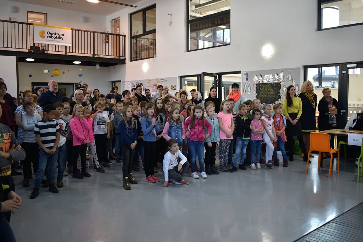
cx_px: 182
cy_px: 121
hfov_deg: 59.5
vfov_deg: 41.7
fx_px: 318
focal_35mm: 32
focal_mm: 21
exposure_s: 1/30
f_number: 3.8
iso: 110
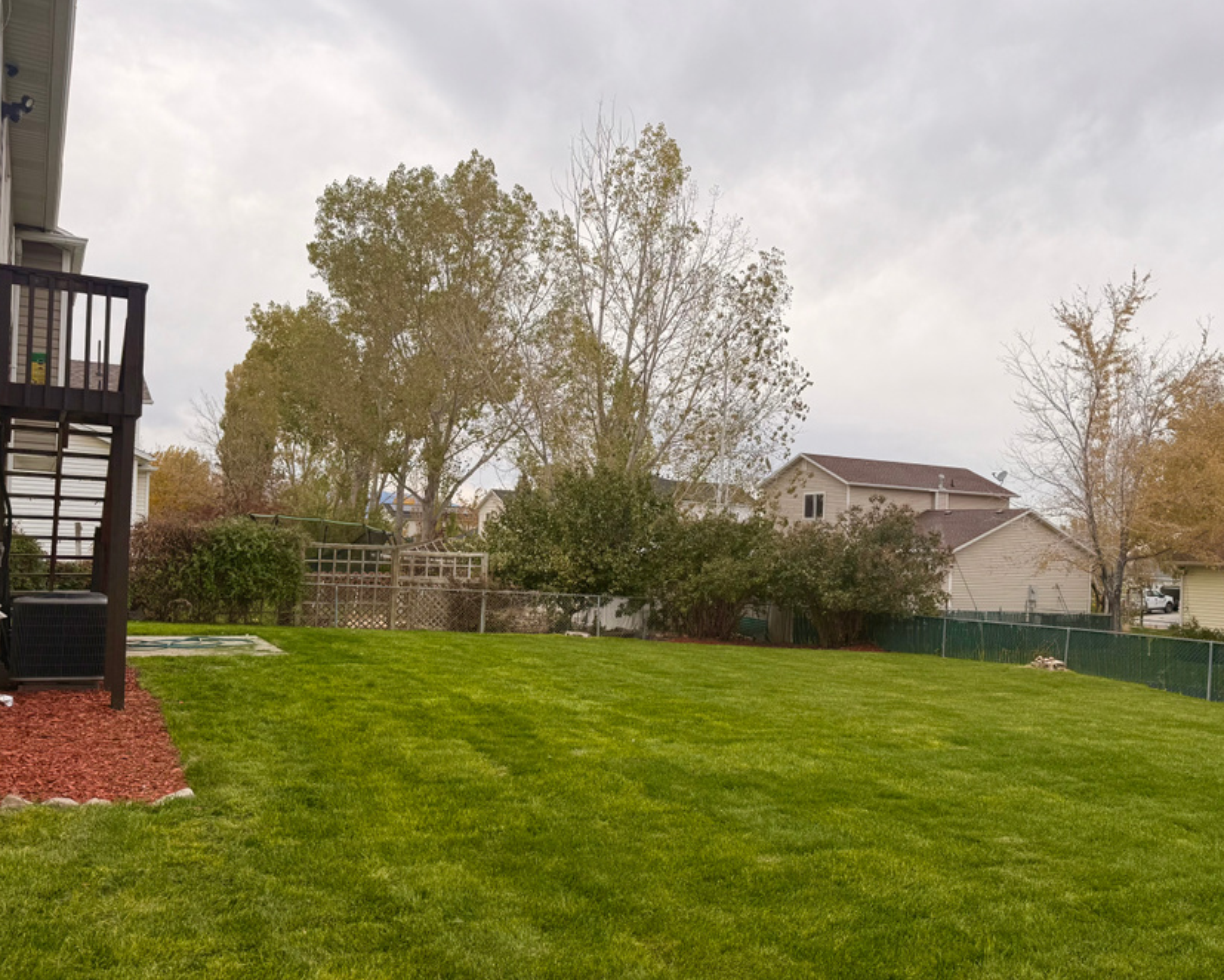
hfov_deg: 59.9
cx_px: 736
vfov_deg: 49.9
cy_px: 542
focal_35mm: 29
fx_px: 1051
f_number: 1.78
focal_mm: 6.76
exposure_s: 1/1230
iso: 80
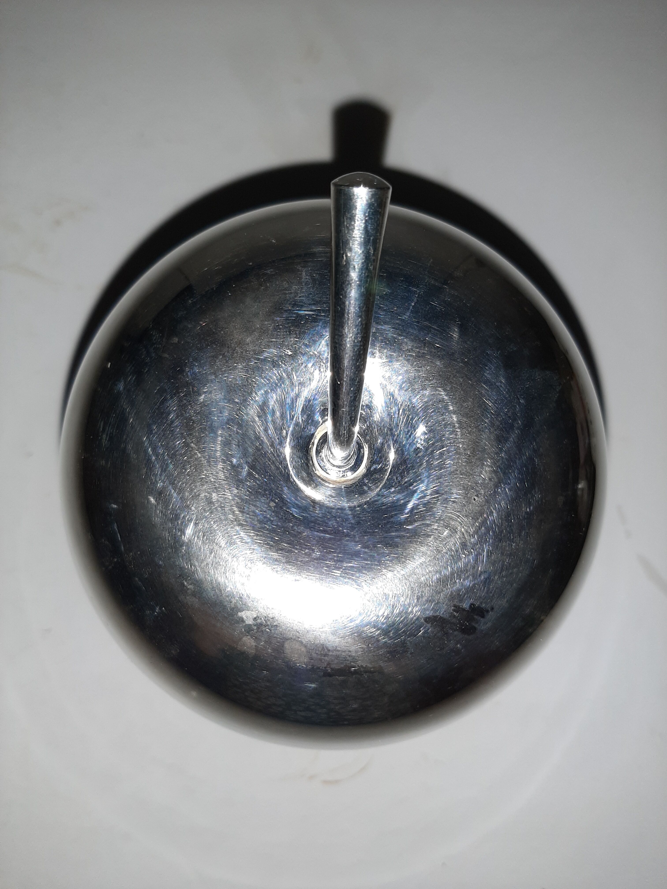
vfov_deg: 67.3
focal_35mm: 26
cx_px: 334
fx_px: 668
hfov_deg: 53.1
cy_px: 444
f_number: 1.7
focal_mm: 3.93
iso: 1000
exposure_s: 1/17
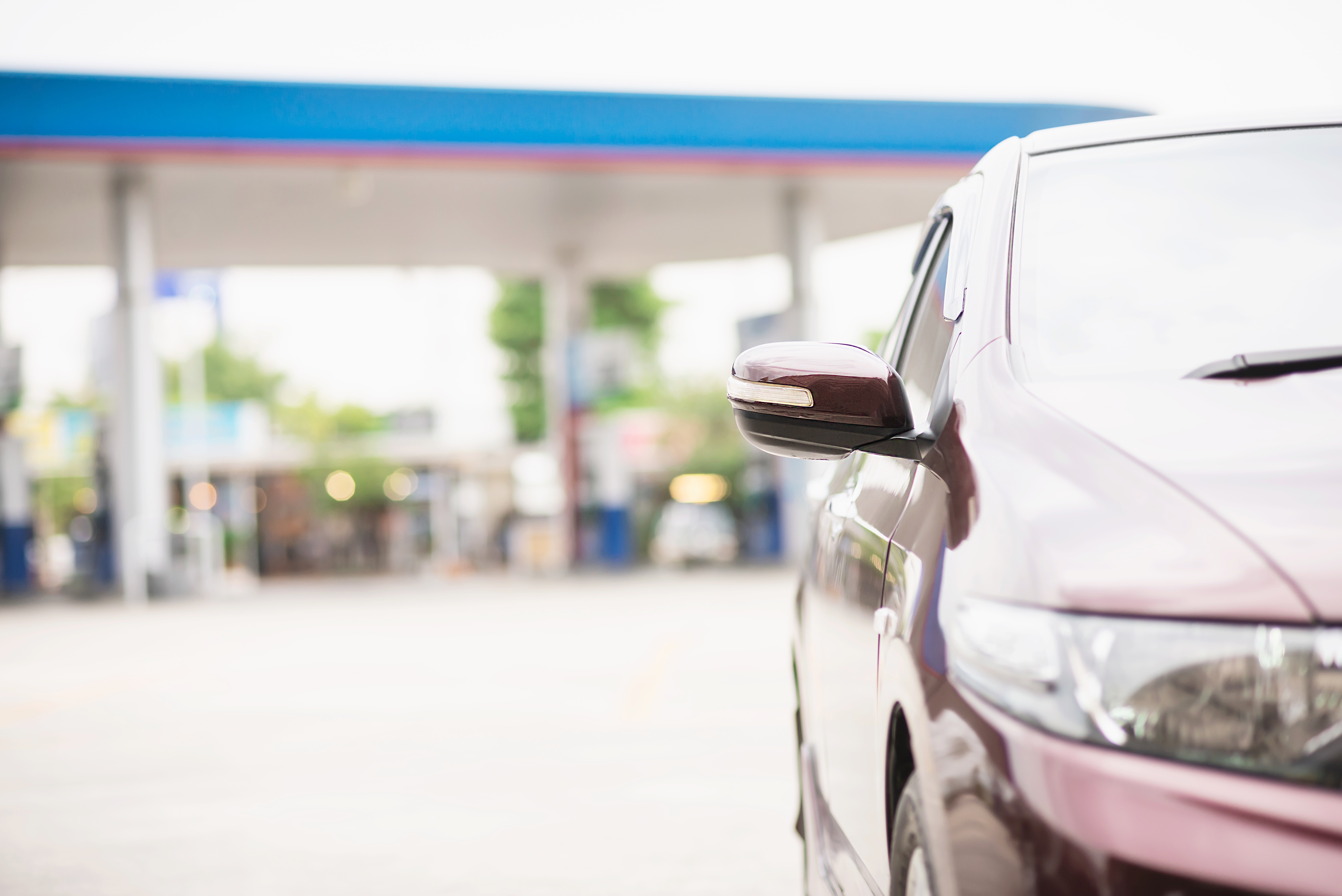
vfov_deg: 16.1
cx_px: 671
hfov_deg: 23.9
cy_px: 448
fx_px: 3170
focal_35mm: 85
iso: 640
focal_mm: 85
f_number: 2.5
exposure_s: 1/500
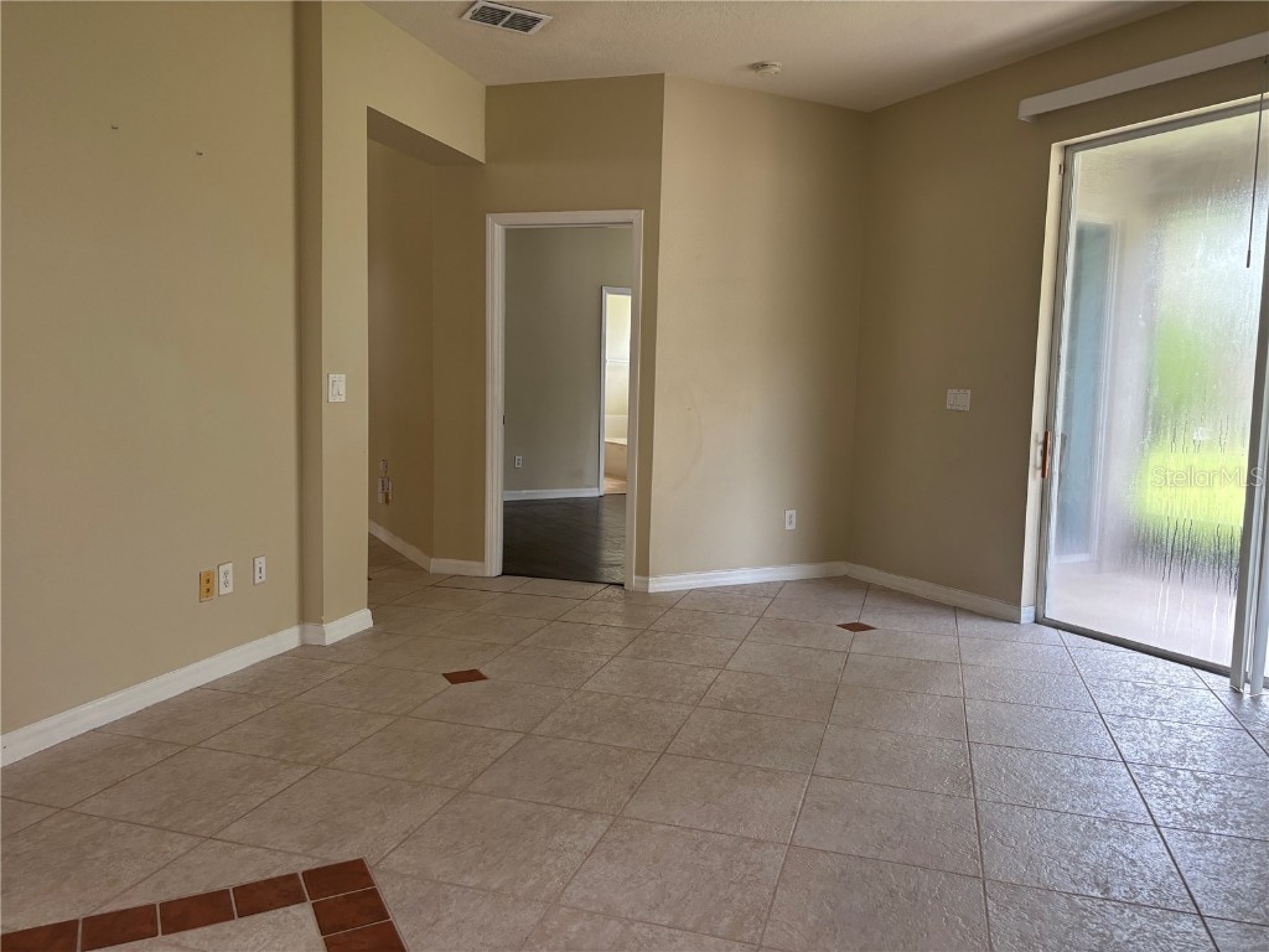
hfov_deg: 67.3
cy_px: 476
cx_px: 634
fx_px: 953
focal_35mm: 26
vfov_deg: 53.1
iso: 125
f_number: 1.6
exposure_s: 1/71
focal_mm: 5.96
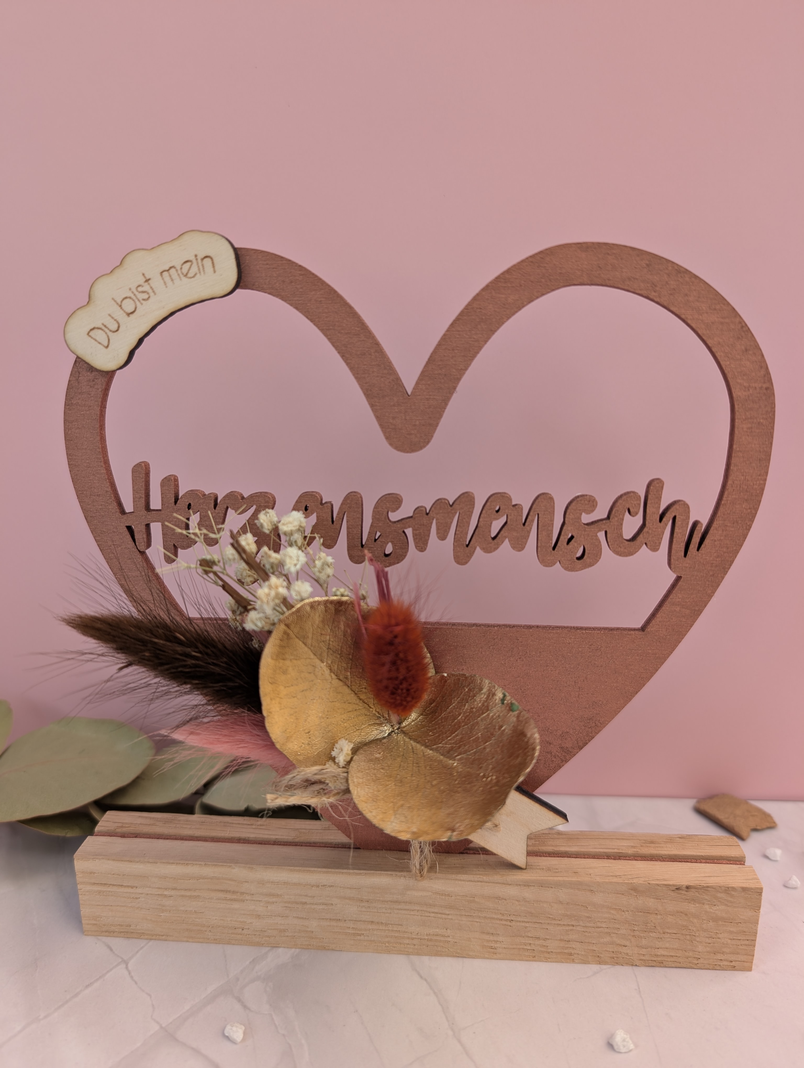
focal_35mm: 24
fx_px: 741
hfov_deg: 56.9
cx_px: 402
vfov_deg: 71.5
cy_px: 534
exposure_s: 1/42
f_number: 1.68
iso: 18
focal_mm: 6.9
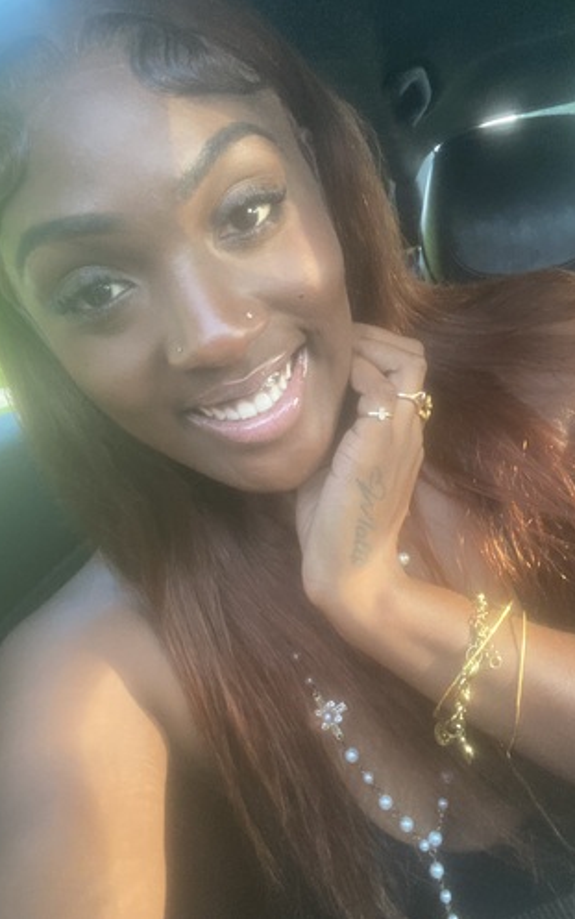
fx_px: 802
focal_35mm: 32
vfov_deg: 59.6
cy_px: 460
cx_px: 337
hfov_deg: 39.3
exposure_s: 1/60
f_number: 2.2
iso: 200
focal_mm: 2.71
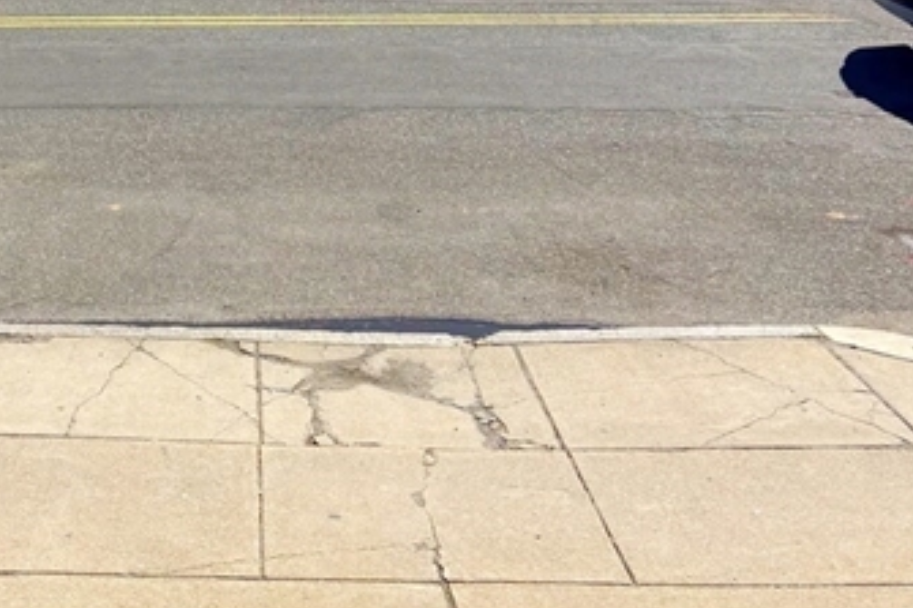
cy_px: -161
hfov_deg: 31.4
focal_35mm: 62
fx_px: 1572
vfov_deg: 20.2
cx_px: 158
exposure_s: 1/5076
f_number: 1.6
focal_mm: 5.96
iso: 50
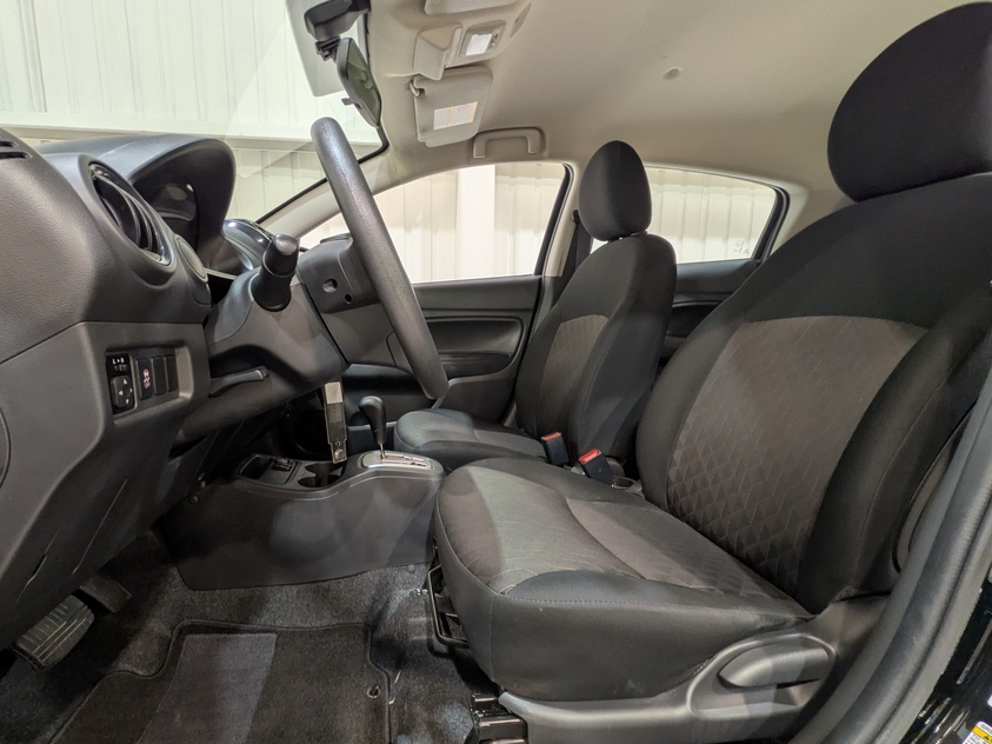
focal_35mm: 17
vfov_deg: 74.6
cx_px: 459
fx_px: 487
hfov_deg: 90.9
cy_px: 404
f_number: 2.2
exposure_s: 1/24
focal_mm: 1.83
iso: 52
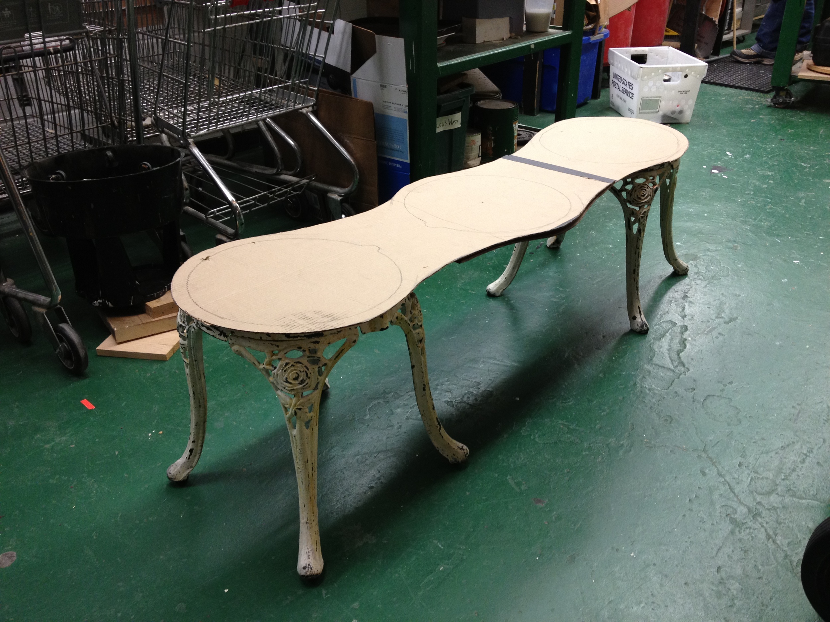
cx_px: 415
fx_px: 839
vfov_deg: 40.7
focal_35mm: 35
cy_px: 311
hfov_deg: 52.6
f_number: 2.4
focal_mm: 4.28
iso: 125
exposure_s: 1/20
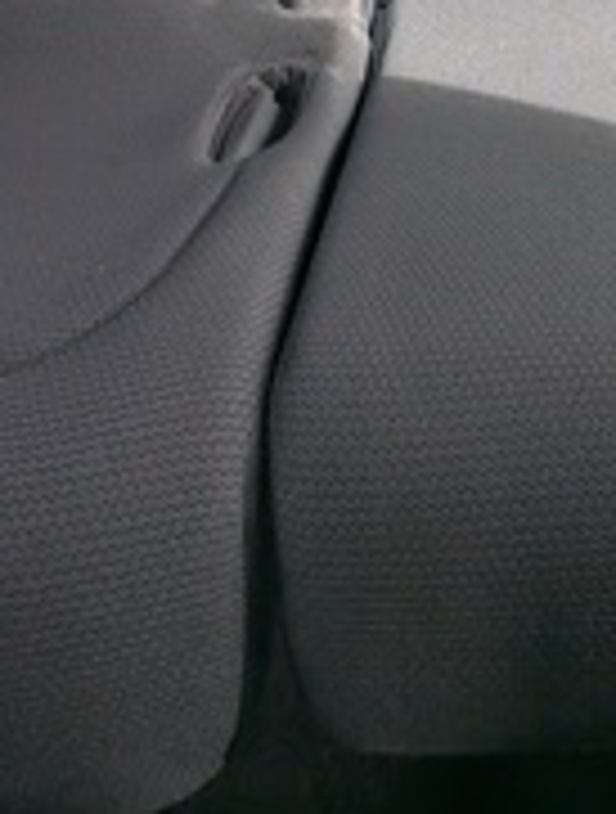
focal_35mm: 43
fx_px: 1014
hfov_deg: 32.2
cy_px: -333
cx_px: 553
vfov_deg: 30.3
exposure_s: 1/61.2
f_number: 2.2
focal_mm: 1.95
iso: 38
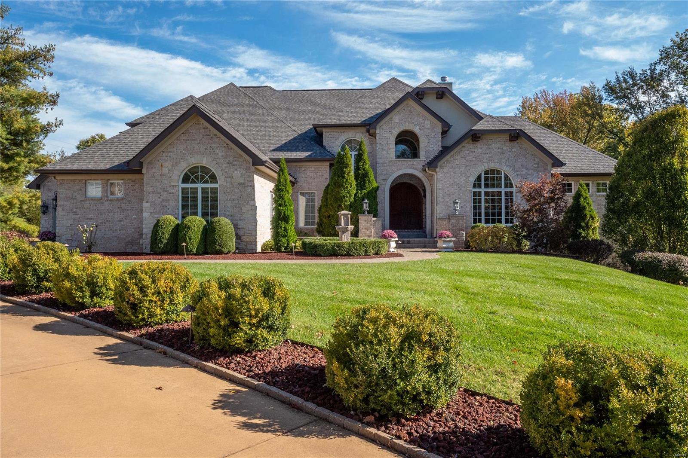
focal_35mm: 26
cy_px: 229
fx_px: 497
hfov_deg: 69.4
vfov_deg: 49.5
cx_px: 344
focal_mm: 13
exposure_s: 1/500
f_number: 8
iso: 400
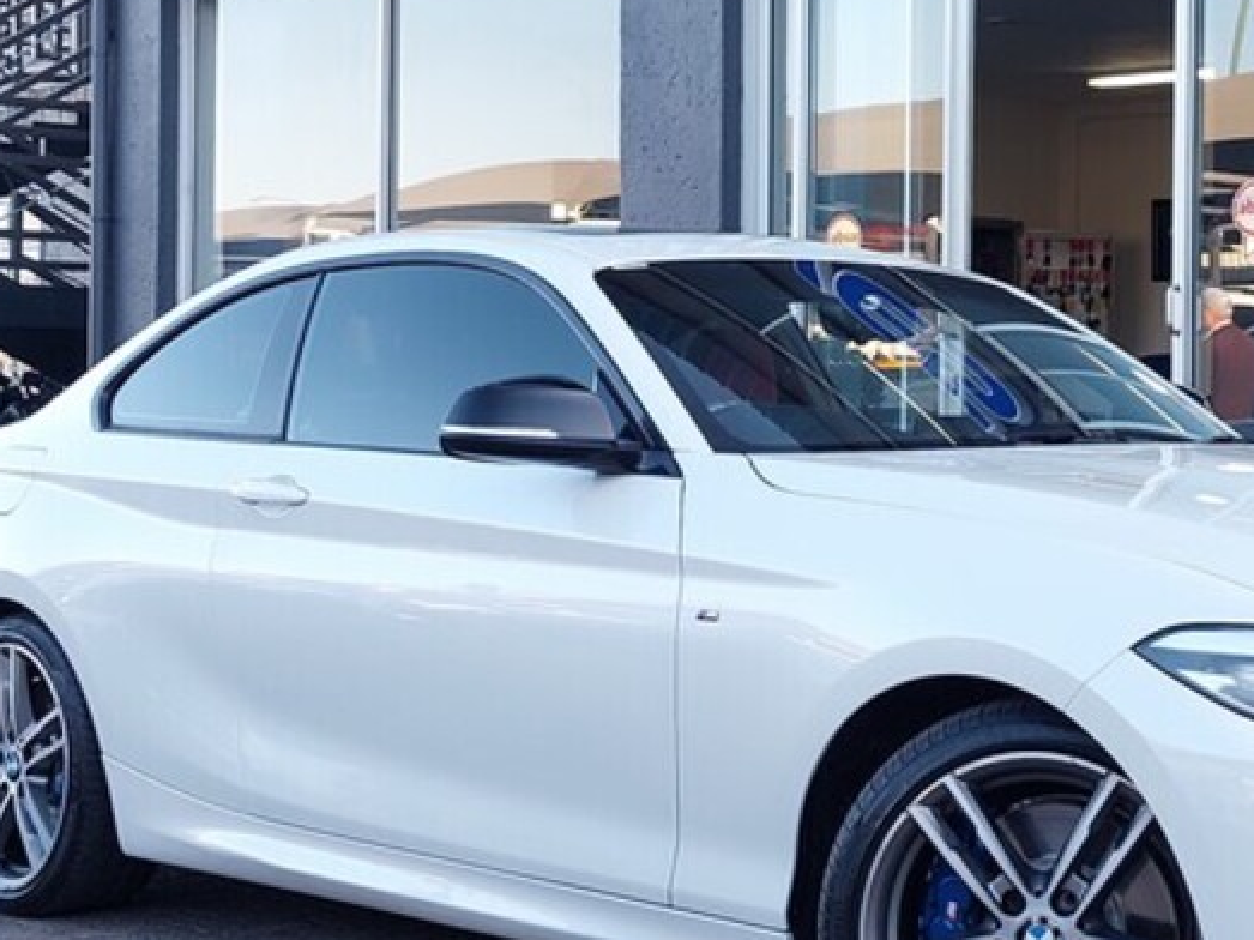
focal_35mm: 47
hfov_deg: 39.4
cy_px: 386
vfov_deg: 30.8
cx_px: 928
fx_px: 1702
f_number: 1.8
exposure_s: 1/100
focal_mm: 5.23
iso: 40
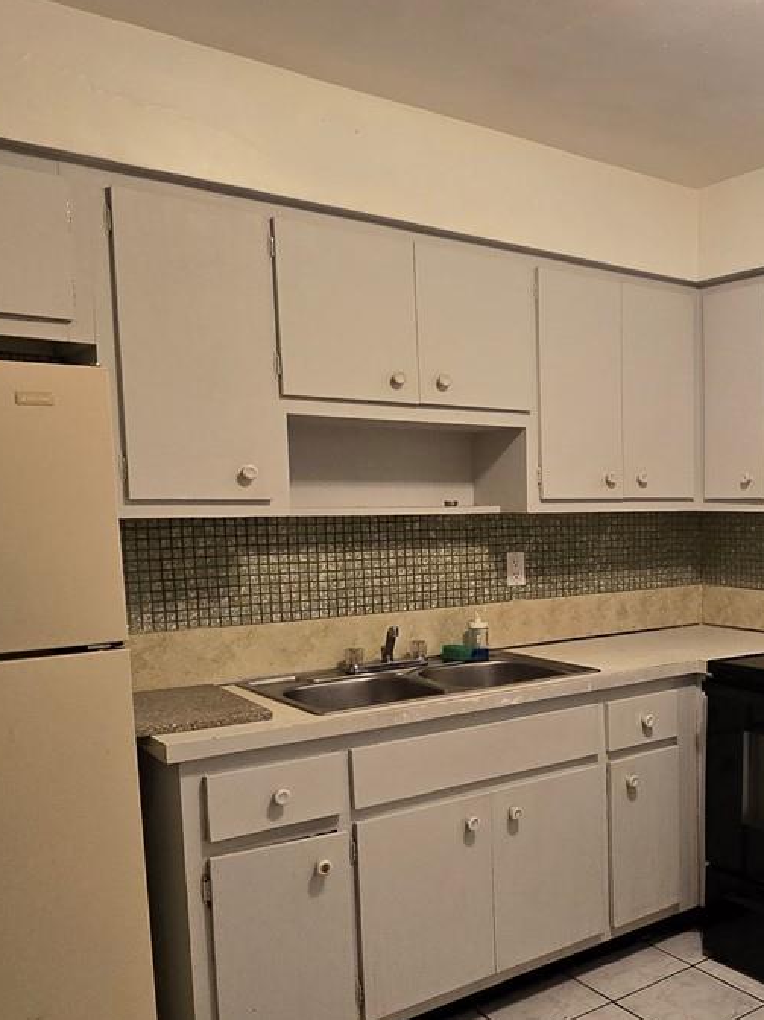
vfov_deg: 57.9
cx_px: 683
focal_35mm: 31
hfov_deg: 41.9
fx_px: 913
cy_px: 613
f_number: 2.2
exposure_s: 1/60
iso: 200
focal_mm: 2.2
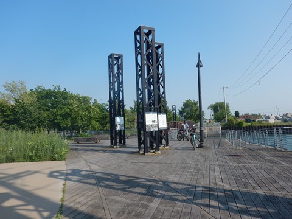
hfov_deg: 71.6
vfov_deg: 56.8
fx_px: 202
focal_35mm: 24
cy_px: 110
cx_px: 146
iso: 125
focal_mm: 4.3
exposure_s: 1/1000
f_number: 4.1
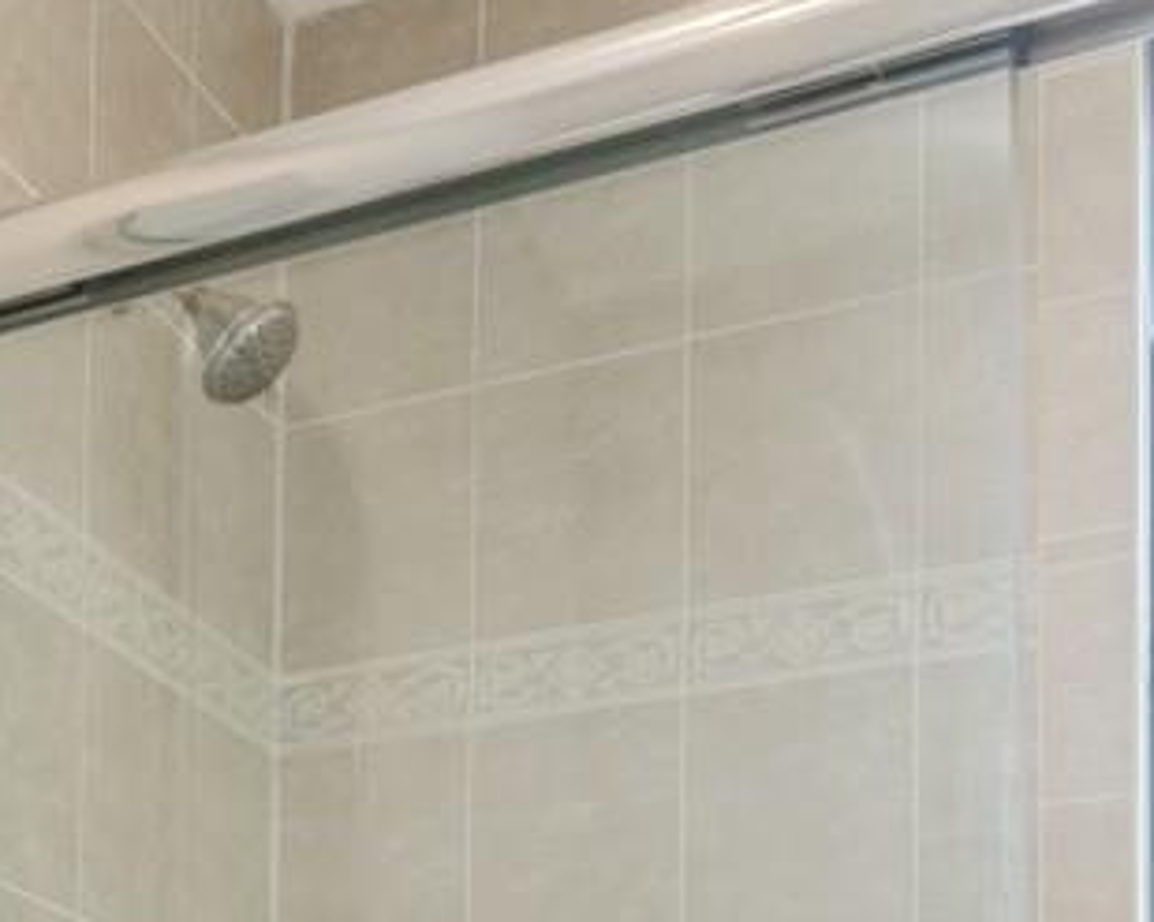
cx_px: -7
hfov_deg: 26.4
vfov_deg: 18.3
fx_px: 2322
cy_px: 1598
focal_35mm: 68
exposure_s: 1/60
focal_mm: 14
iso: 400
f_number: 11
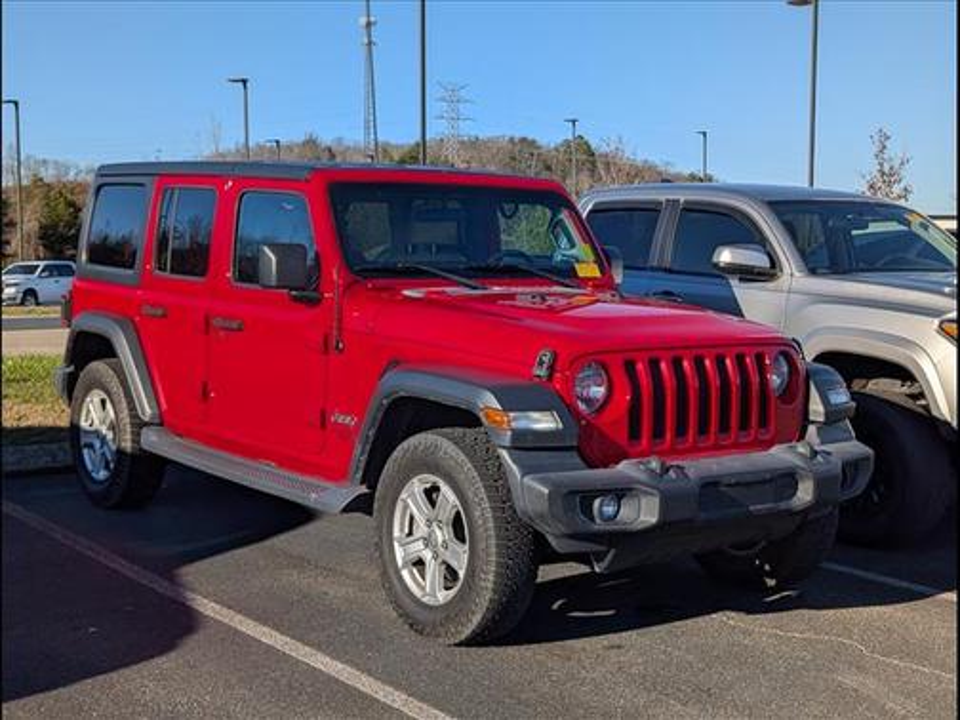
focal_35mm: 49
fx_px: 1359
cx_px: 480
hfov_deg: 38.9
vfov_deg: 29.7
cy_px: 360
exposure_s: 1/2000
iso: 21
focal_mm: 6.9
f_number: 1.68
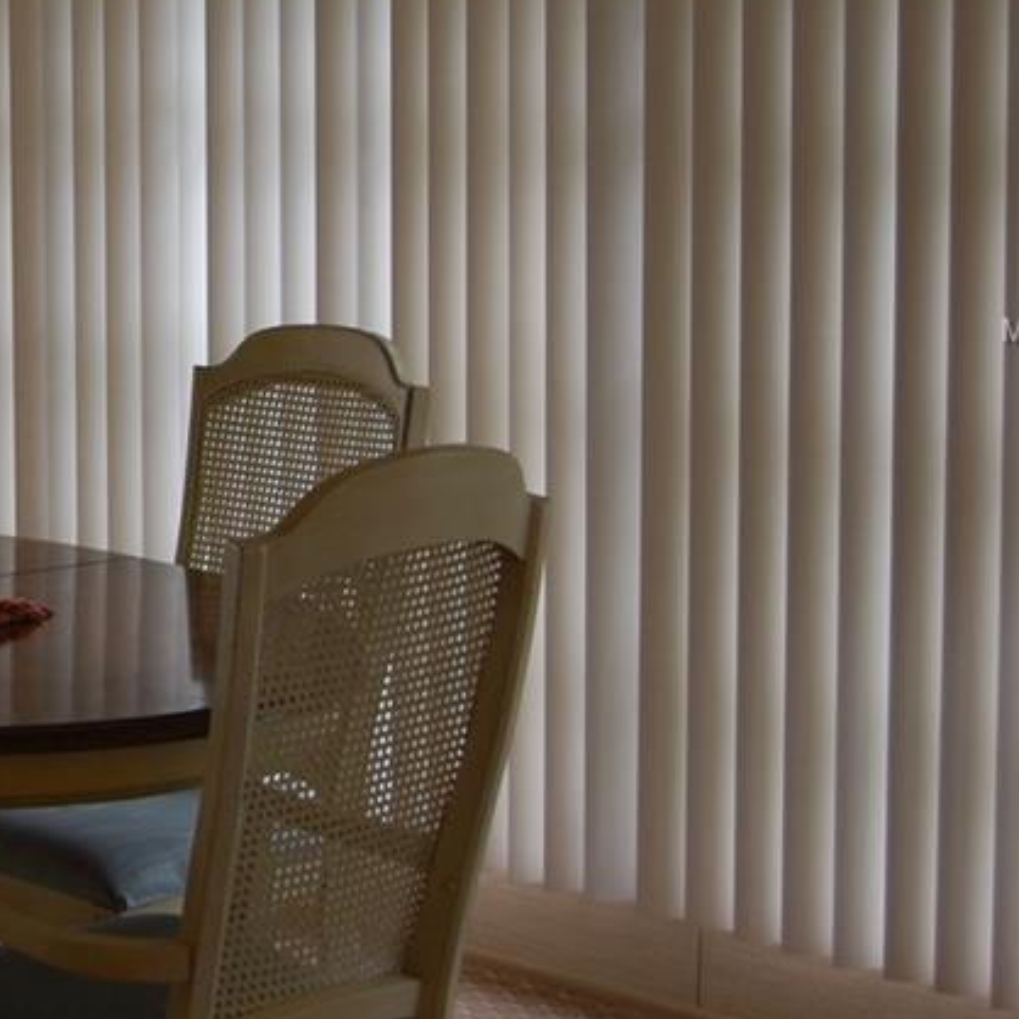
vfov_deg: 21.3
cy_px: 332
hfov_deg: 20.4
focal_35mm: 81
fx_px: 2698
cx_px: -107
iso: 400
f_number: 4.5
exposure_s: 1/80
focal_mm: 26
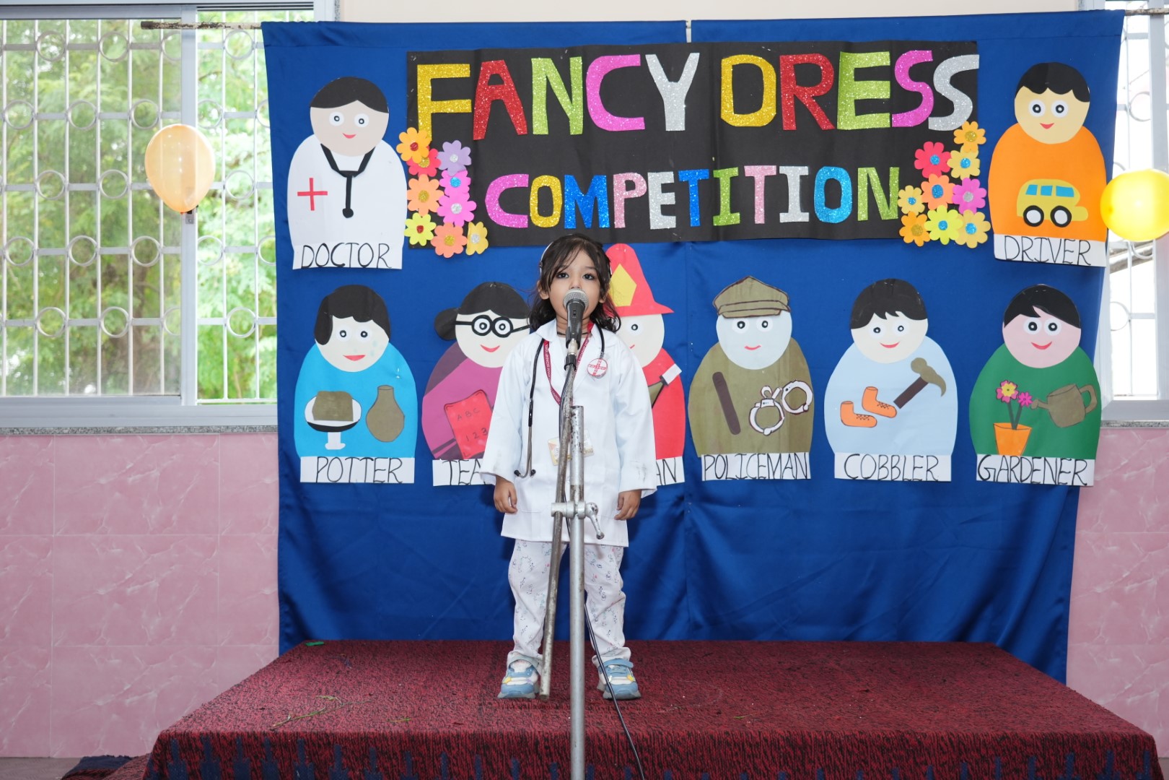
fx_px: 1396
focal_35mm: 43
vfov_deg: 31.2
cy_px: 390
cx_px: 584
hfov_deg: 45.4
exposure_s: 1/160
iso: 1000
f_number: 4
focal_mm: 43
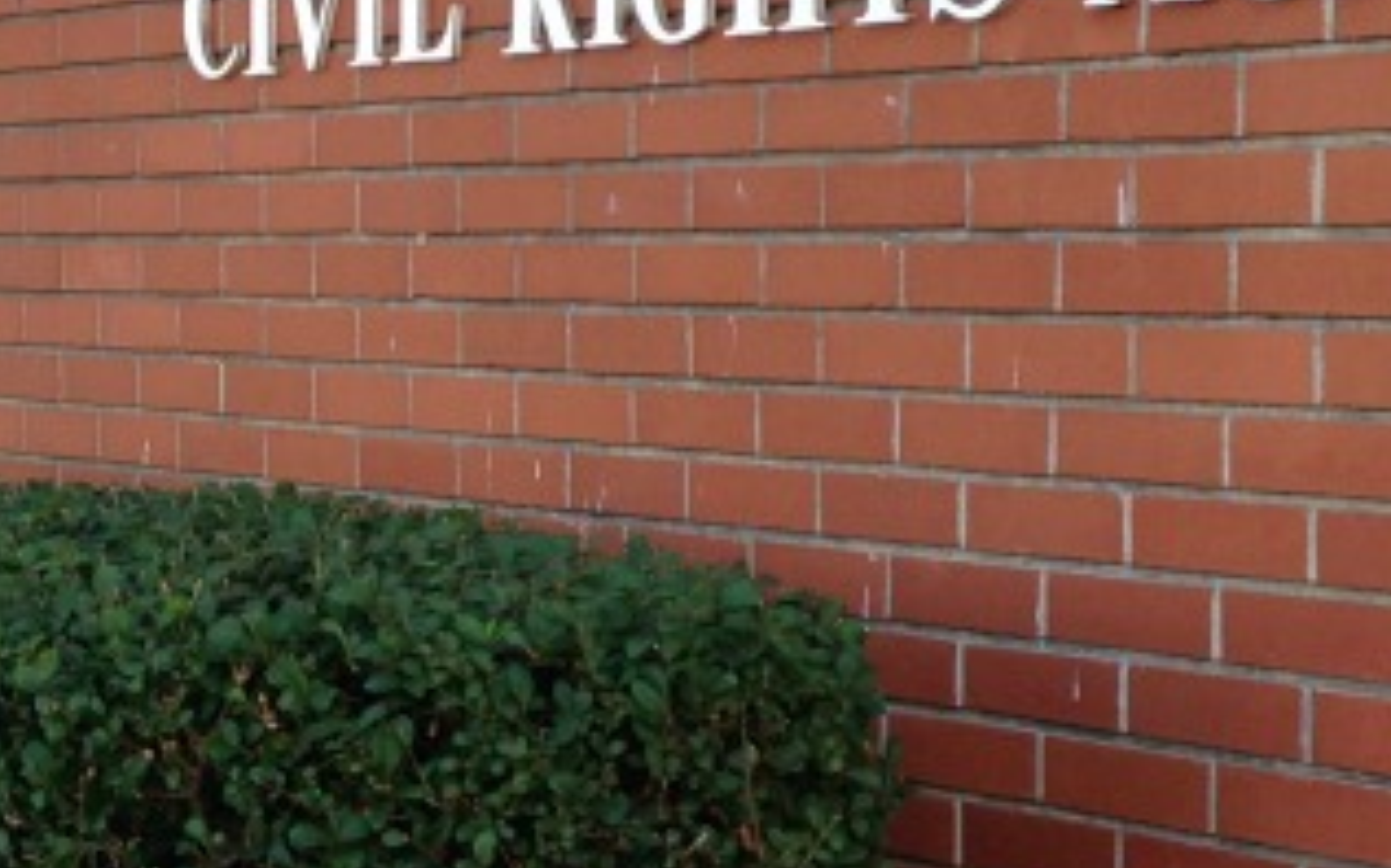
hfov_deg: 19.5
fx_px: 4018
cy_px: 473
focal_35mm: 106
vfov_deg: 12.3
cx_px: 342
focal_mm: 4.12
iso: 50
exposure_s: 1/158
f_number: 2.4
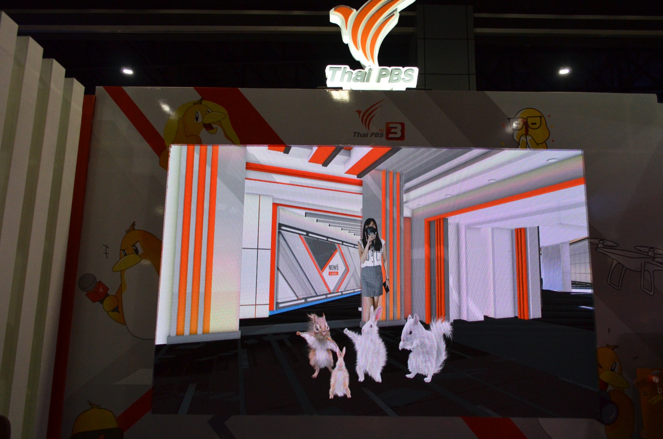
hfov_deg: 62.0
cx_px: 355
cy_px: 212
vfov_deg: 43.4
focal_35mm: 30
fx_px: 551
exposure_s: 1/500
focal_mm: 18
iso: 1600
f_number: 3.5
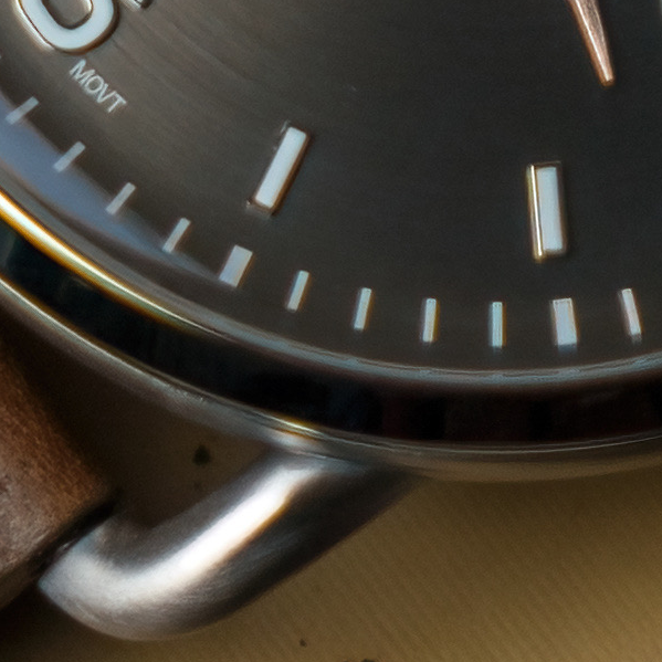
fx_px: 14864
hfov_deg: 2.6
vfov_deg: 2.5
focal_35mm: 687
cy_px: -297
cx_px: 430
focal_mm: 70
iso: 160
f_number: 4
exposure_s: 1/60
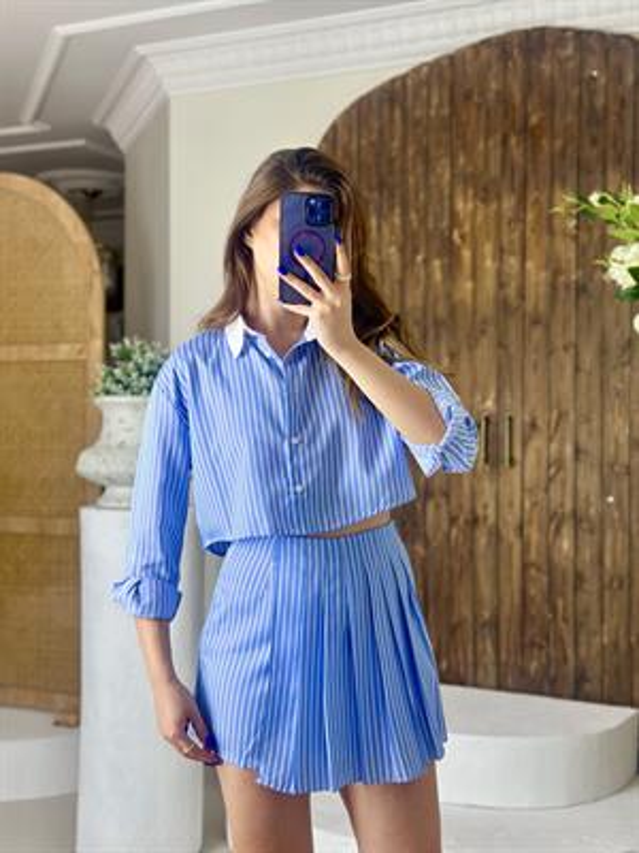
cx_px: 320
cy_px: 426
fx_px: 1181
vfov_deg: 39.7
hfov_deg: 30.3
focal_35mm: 48
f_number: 1.78
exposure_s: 1/233
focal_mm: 6.86
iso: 80
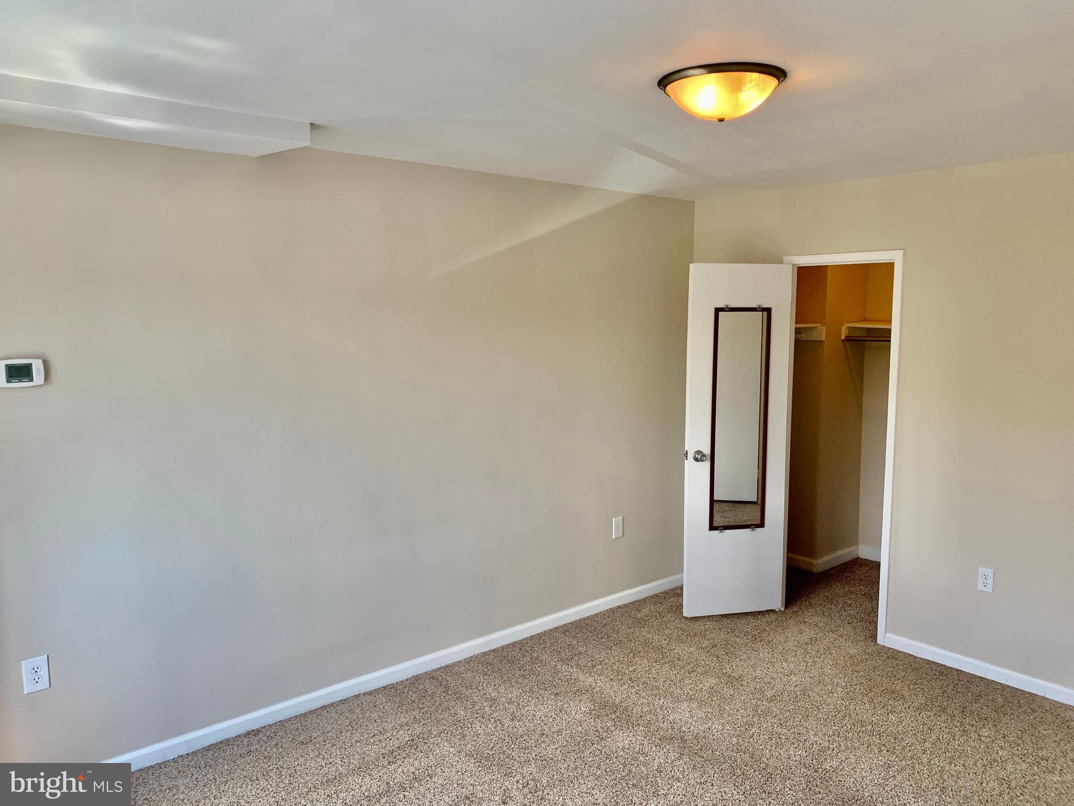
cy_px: 403
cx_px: 537
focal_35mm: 26
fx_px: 807
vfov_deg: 53.1
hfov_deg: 67.3
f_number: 1.8
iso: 40
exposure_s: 1/121
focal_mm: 4.25
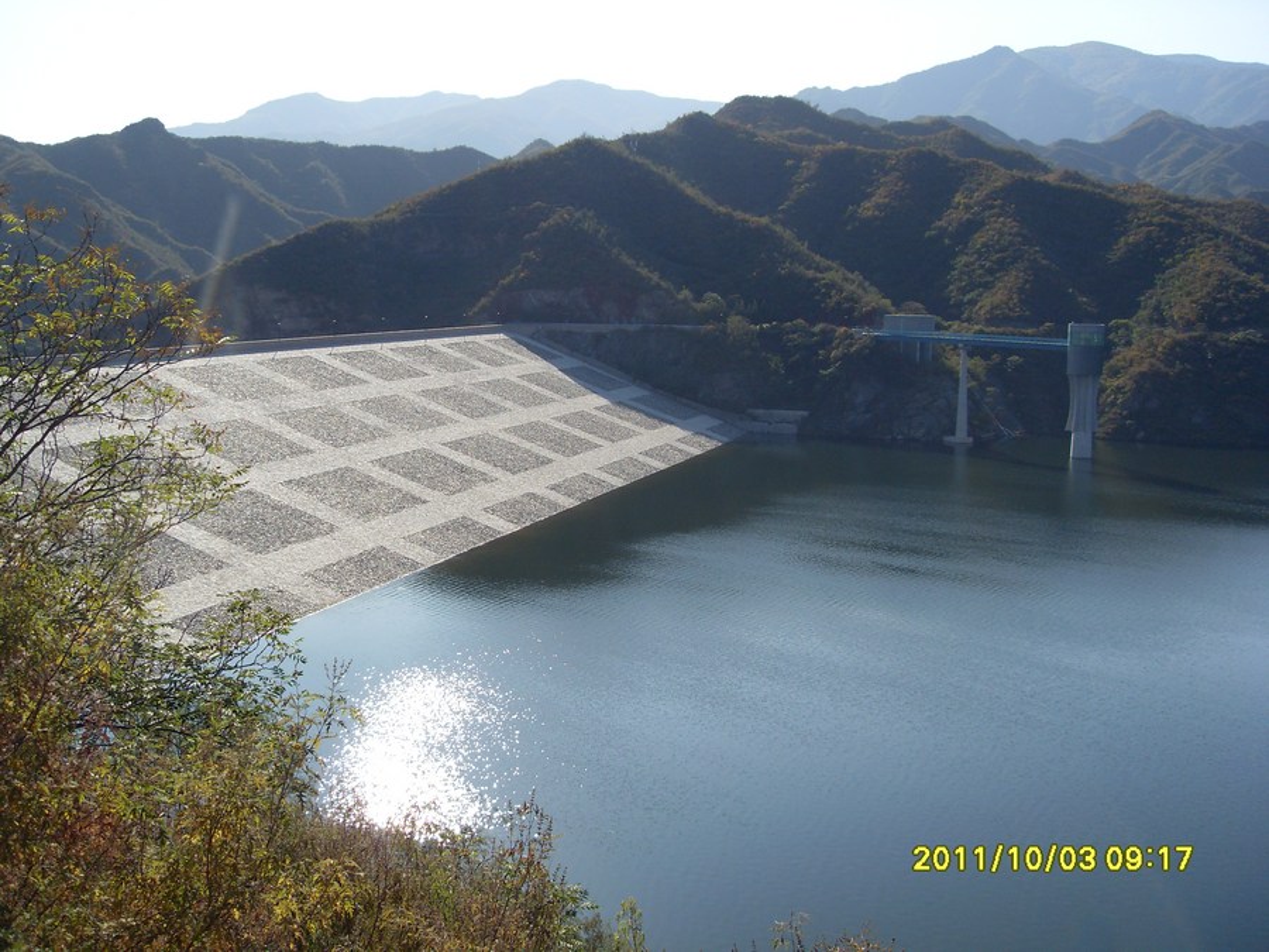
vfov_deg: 40.7
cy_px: 476
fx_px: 1283
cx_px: 634
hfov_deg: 52.6
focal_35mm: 35
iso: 80
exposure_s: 1/250
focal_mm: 6.3
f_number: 7
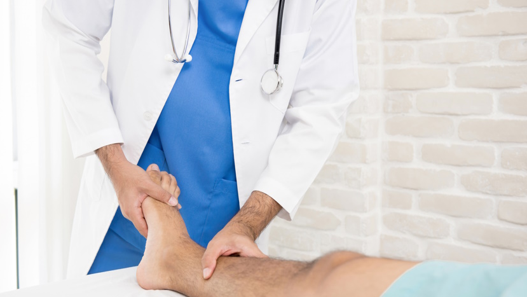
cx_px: 262
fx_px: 741
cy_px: 153
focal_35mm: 53
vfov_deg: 22.7
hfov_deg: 39.2
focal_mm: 50
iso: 320
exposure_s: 1/125
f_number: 4
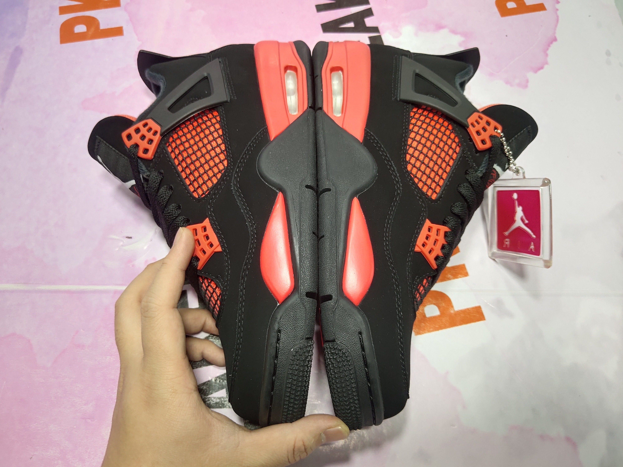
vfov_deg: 46.8
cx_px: 312
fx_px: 540
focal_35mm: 30
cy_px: 234
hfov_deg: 60.0
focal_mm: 4.35
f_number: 1.79
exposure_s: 1/967
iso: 50
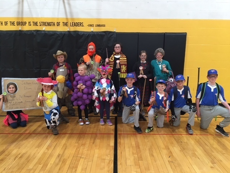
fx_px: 193
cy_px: 86
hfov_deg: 61.7
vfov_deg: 48.2
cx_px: 115
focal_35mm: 29
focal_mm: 4.15
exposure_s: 1/30
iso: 80
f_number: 2.2
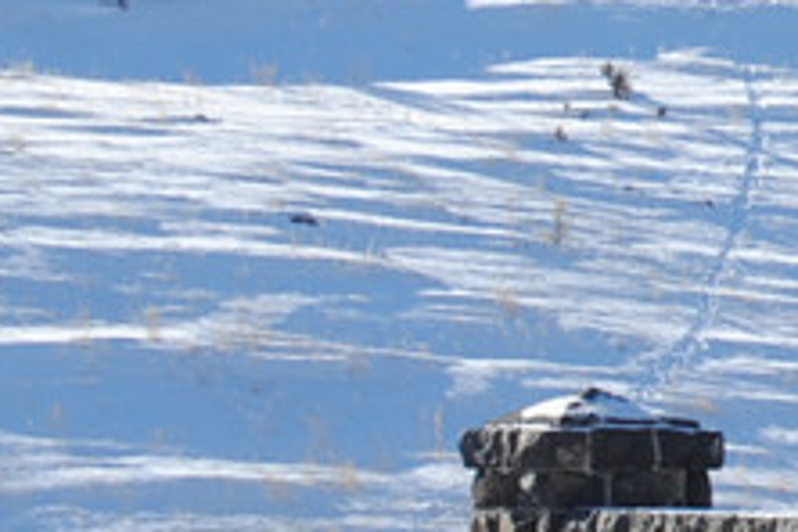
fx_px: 9857
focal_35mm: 445
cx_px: 1691
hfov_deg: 4.6
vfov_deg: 3.1
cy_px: -126
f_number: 7.1
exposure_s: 1/250
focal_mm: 55
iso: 100
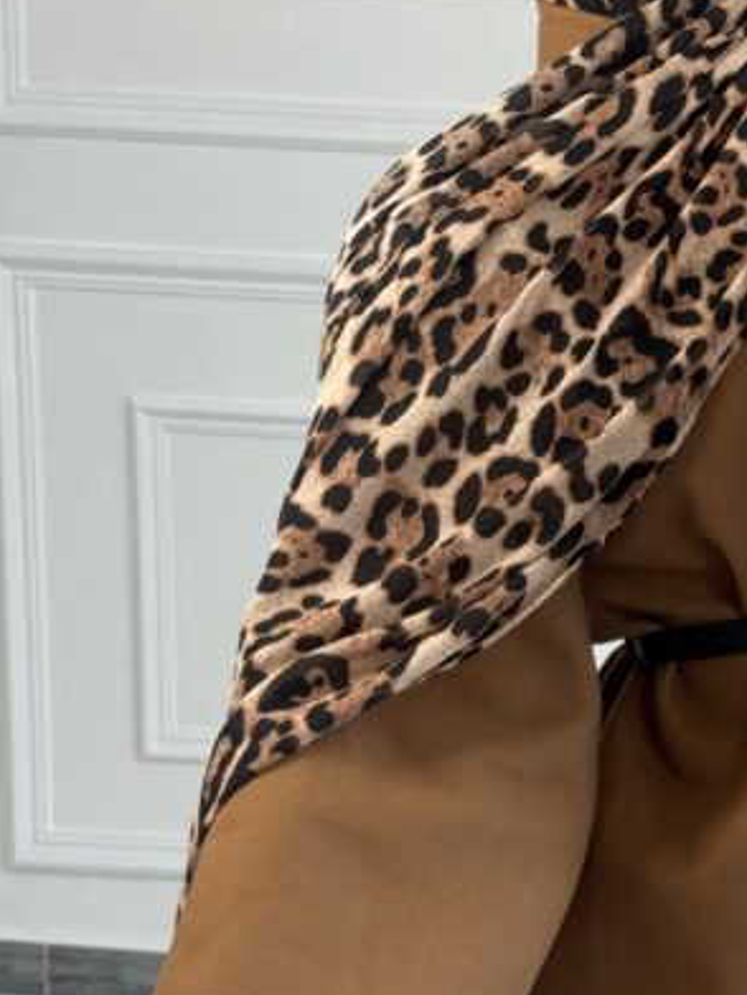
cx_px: 676
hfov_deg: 14.9
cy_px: 498
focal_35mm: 98
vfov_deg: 20.0
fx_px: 2820
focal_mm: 6.76
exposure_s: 1/360
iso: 64
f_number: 1.78
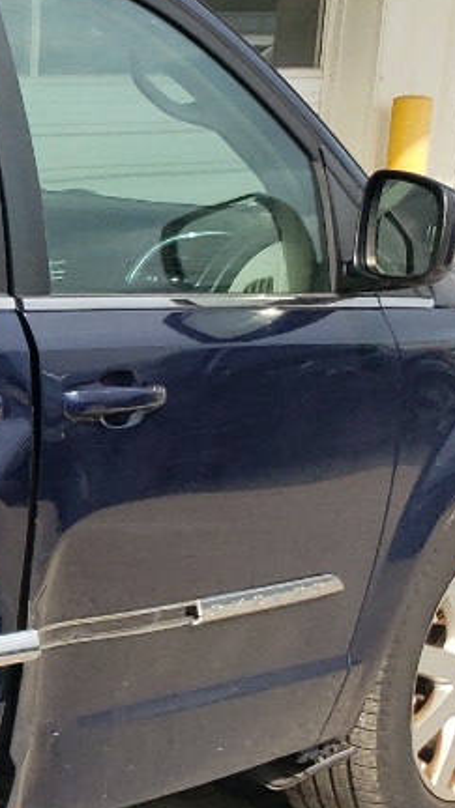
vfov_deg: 20.3
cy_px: 541
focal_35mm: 105
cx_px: -837
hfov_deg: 9.5
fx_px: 2252
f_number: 1.5
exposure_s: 1/2000
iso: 50
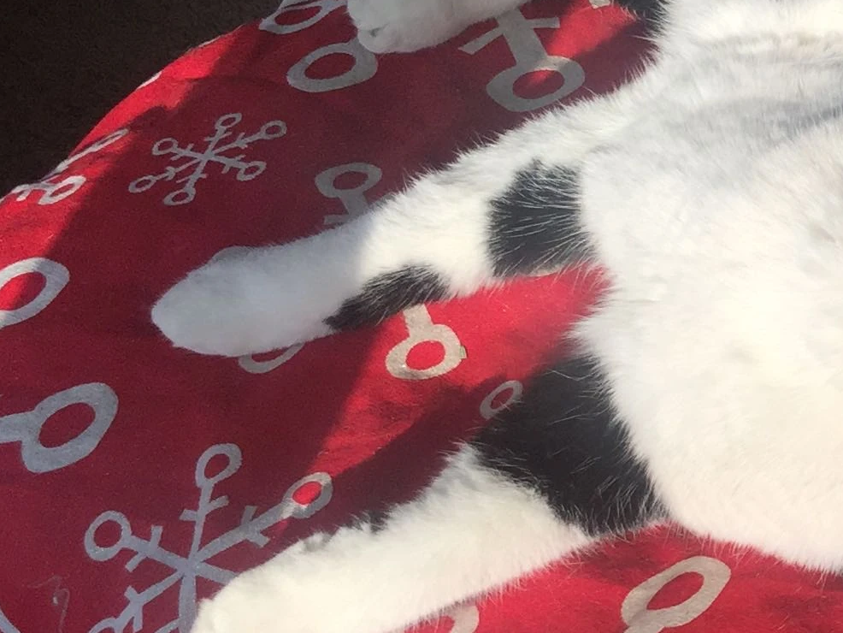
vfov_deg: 15.4
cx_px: 1354
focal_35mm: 96
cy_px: 284
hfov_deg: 17.7
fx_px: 2338
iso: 32
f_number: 2.2
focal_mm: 4.15
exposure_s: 1/608
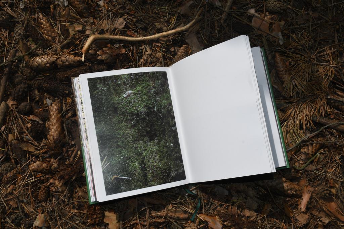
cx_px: 172
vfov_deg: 34.2
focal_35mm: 39
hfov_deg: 49.5
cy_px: 114
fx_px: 373
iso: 100
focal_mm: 26
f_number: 14
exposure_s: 1/250
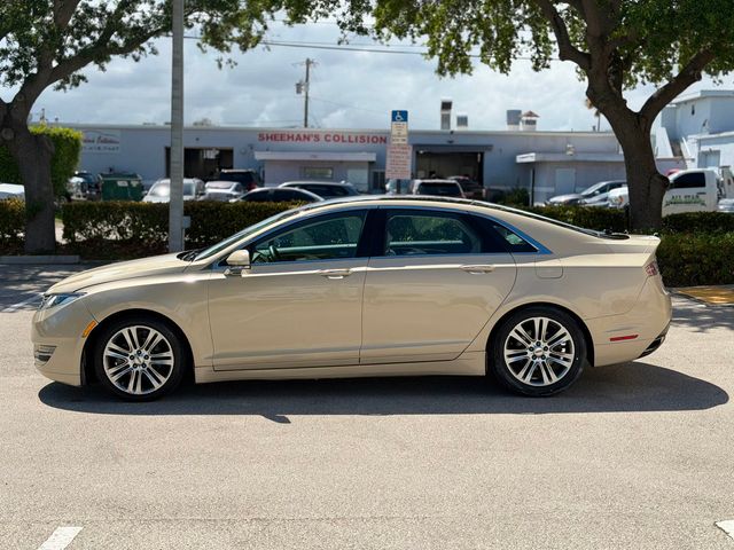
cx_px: 367
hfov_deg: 39.7
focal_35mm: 48
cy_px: 275
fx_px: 1018
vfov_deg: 30.3
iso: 64
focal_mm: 6.76
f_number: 1.78
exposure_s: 1/5208
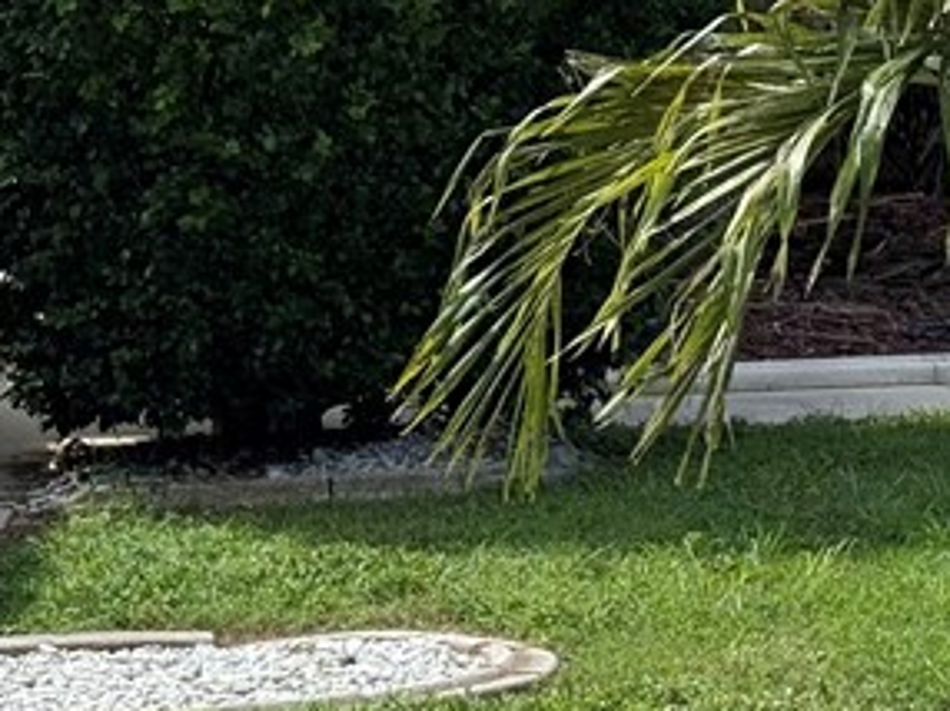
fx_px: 4716
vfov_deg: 8.6
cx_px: -266
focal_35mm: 172
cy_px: 80
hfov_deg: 11.2
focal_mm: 6.76
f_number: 1.78
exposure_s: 1/4329
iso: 100
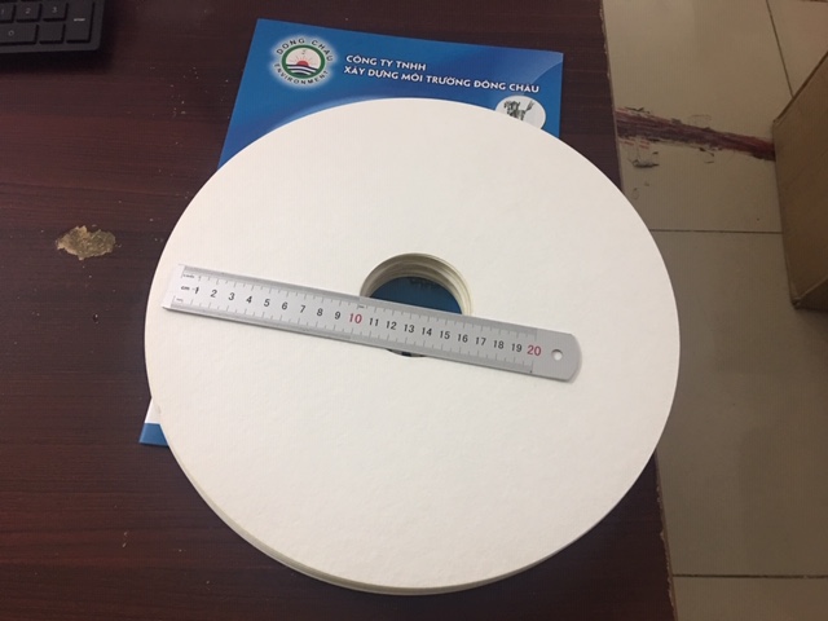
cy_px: 310
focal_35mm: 29
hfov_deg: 61.7
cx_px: 414
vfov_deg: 48.2
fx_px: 694
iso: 100
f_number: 2.2
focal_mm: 4.15
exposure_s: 1/10
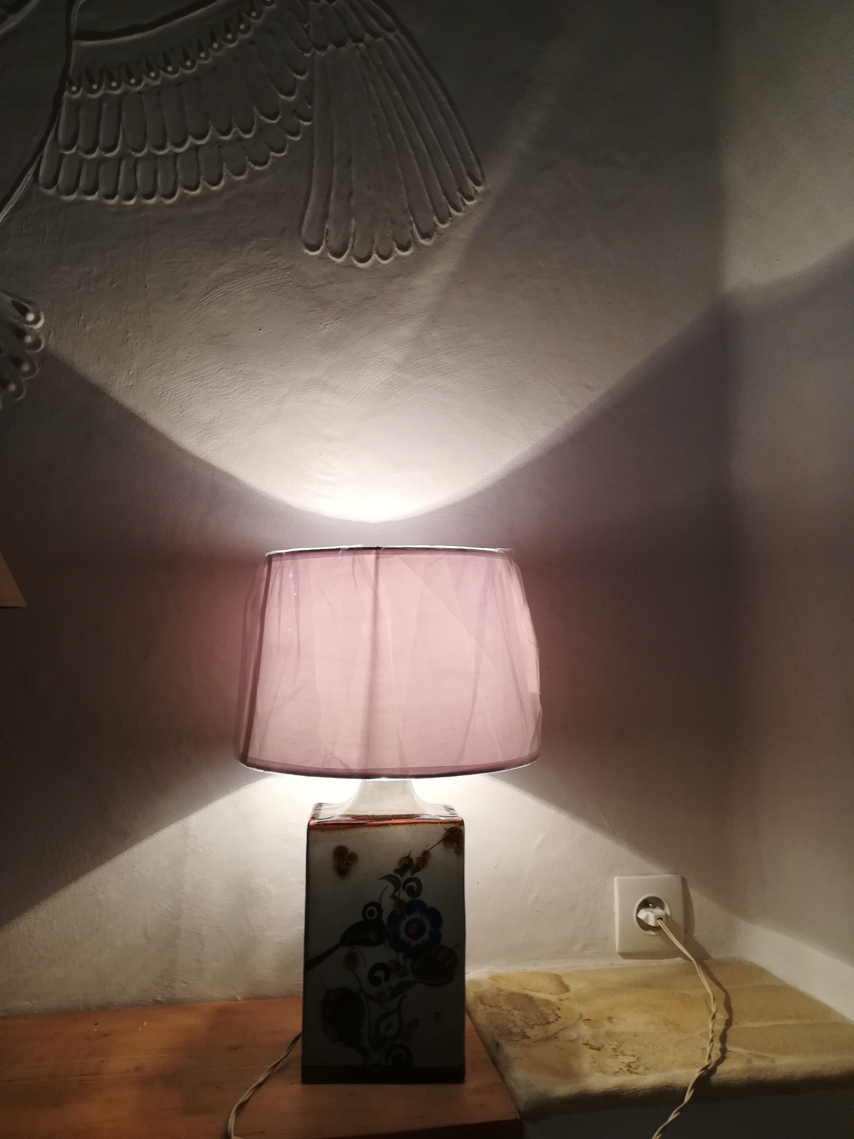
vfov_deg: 67.3
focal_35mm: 26
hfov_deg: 53.1
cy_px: 570
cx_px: 427
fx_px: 855
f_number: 2.2
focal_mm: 3.83
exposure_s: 1/33.3
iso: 100
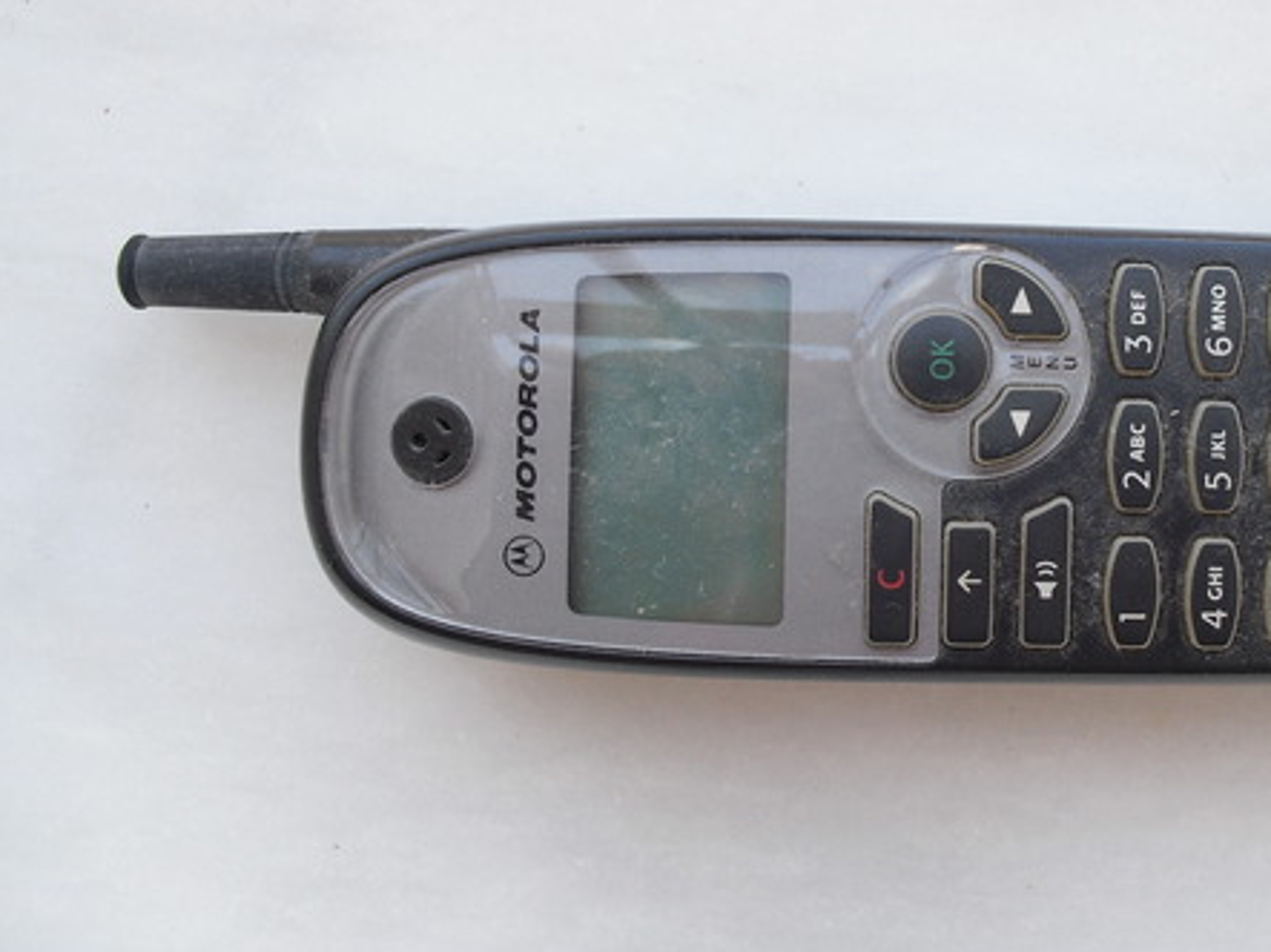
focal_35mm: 52
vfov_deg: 27.9
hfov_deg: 36.4
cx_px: 864
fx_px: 1909
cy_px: 338
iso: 100
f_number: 3.1
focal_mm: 6.3
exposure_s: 1/125
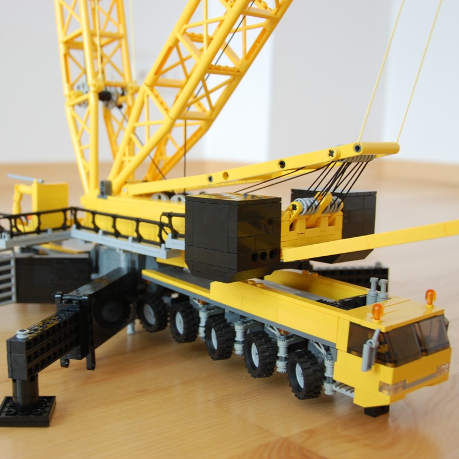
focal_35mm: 50
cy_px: 229
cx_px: 163
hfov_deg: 33.8
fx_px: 750
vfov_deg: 34.0
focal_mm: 26
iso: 200
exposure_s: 1/5
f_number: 4
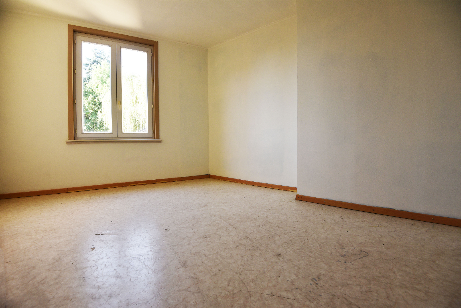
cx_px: 230
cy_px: 154
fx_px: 205
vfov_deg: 73.8
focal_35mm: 16
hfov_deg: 96.7
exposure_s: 1/125
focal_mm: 16
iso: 400
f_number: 5.6
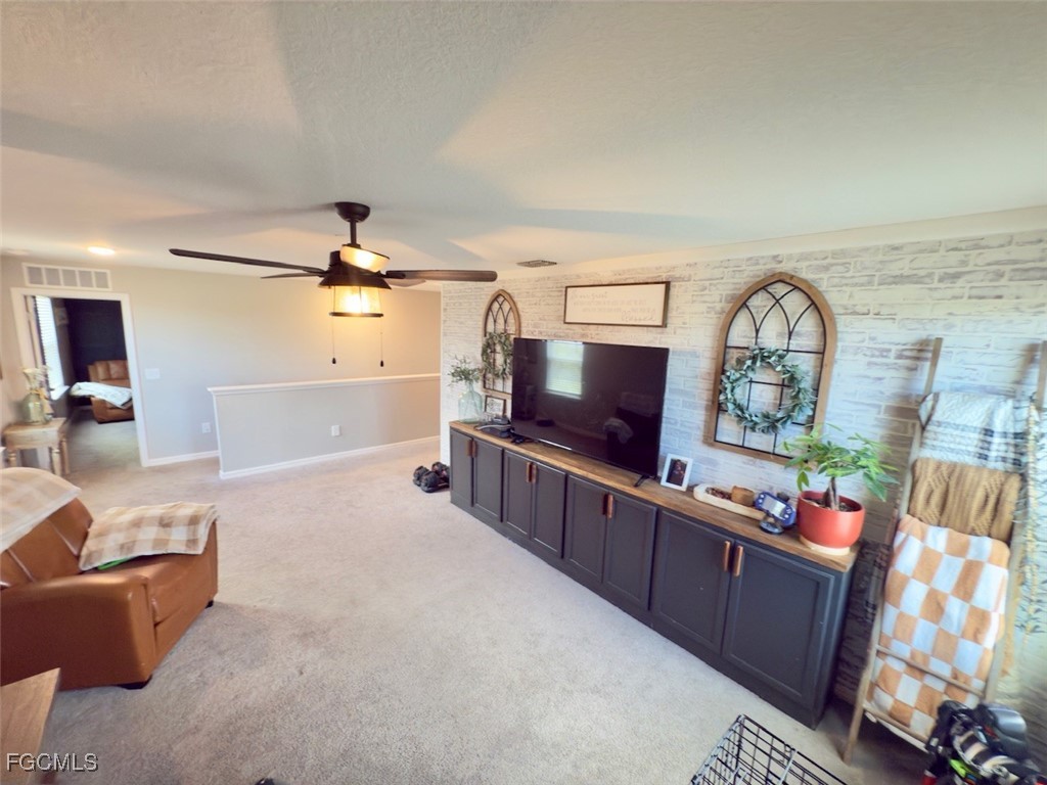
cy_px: 392
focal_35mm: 14
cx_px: 524
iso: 320
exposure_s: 1/24
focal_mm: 2.22
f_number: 2.2
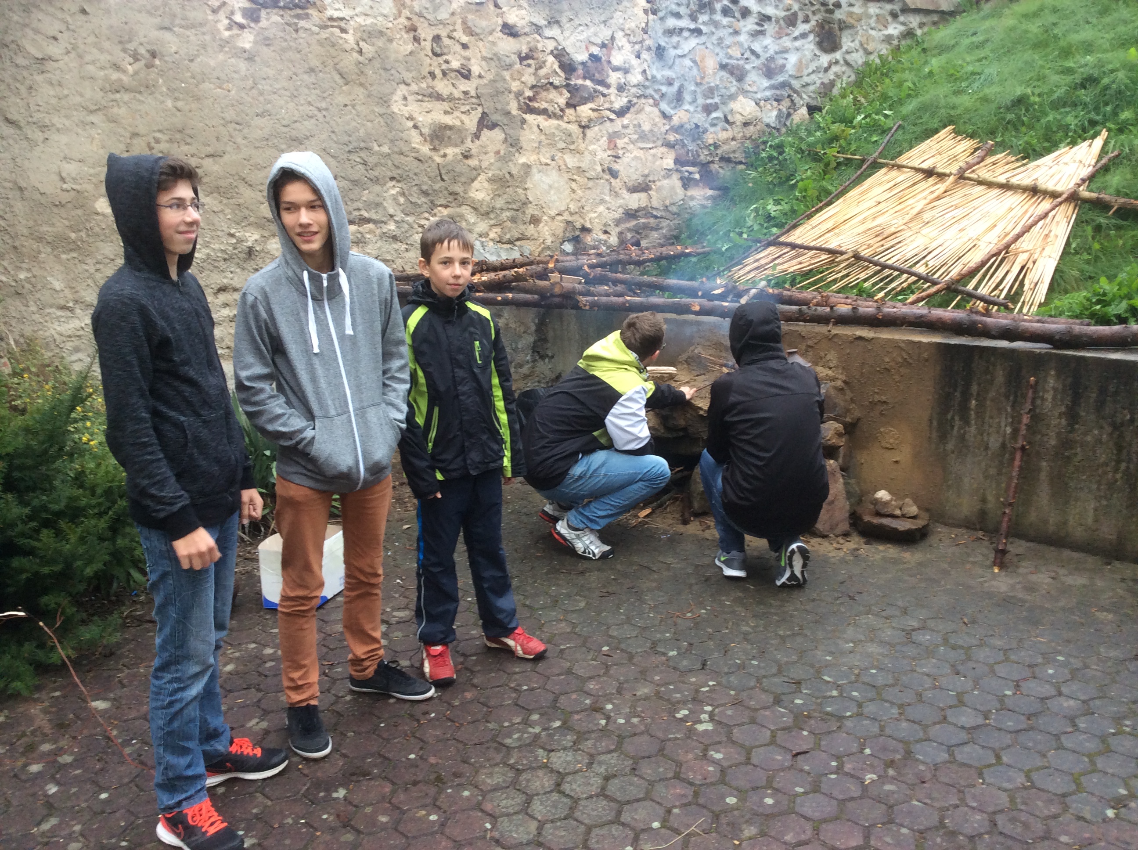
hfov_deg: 56.9
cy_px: 425
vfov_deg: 44.1
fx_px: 1050
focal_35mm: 32
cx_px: 569
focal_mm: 3.3
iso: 50
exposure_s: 1/25
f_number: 2.4
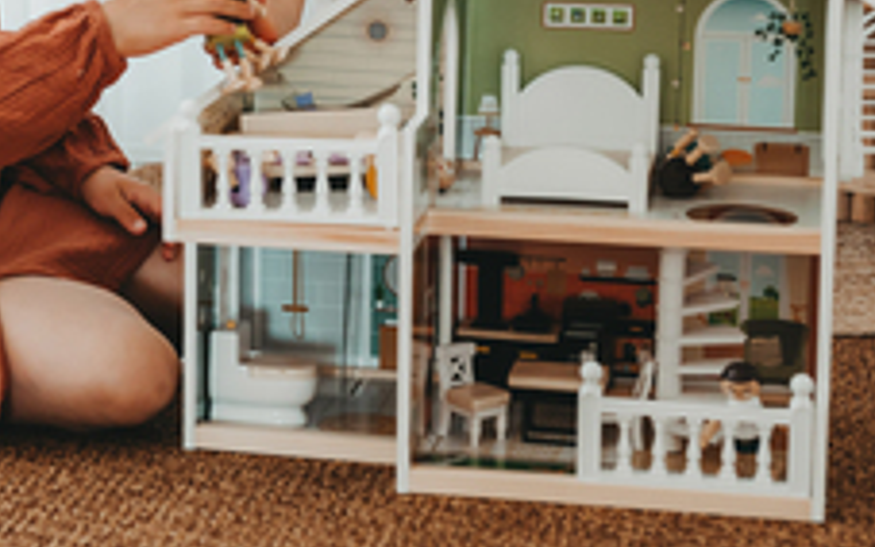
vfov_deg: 11.6
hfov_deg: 18.5
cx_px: 231
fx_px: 2671
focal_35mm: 112
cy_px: 37
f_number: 2.8
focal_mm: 50
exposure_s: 1/250
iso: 800
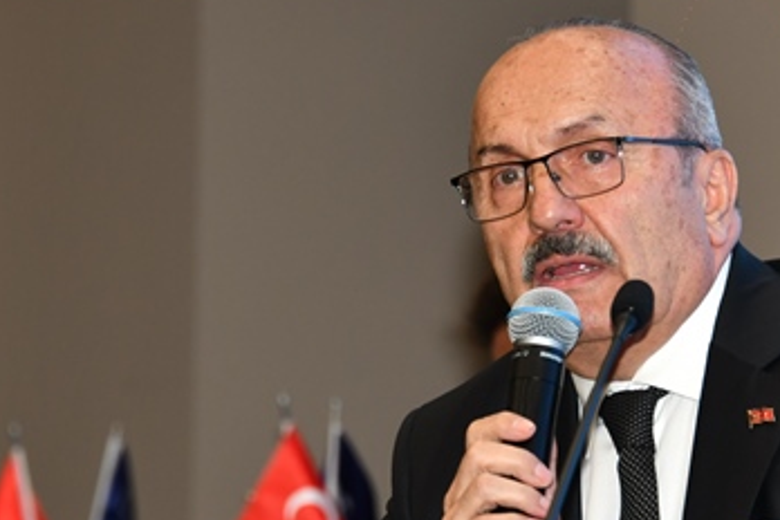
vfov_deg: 3.7
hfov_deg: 5.6
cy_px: 349
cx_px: 513
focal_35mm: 368
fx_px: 7973
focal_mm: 160
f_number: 5.6
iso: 640
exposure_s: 1/200
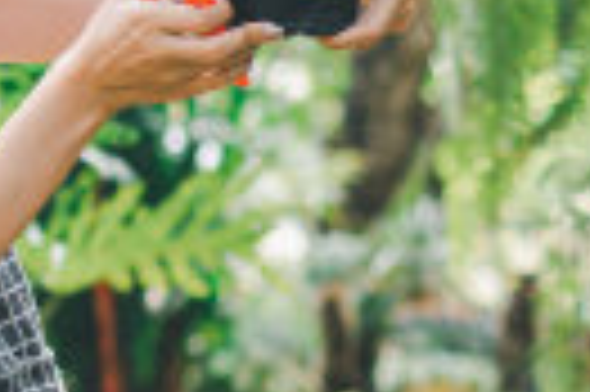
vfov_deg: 5.9
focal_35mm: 233
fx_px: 3814
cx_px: -126
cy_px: 101
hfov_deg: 8.7
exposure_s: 1/180
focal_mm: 50
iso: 100
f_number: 2.4
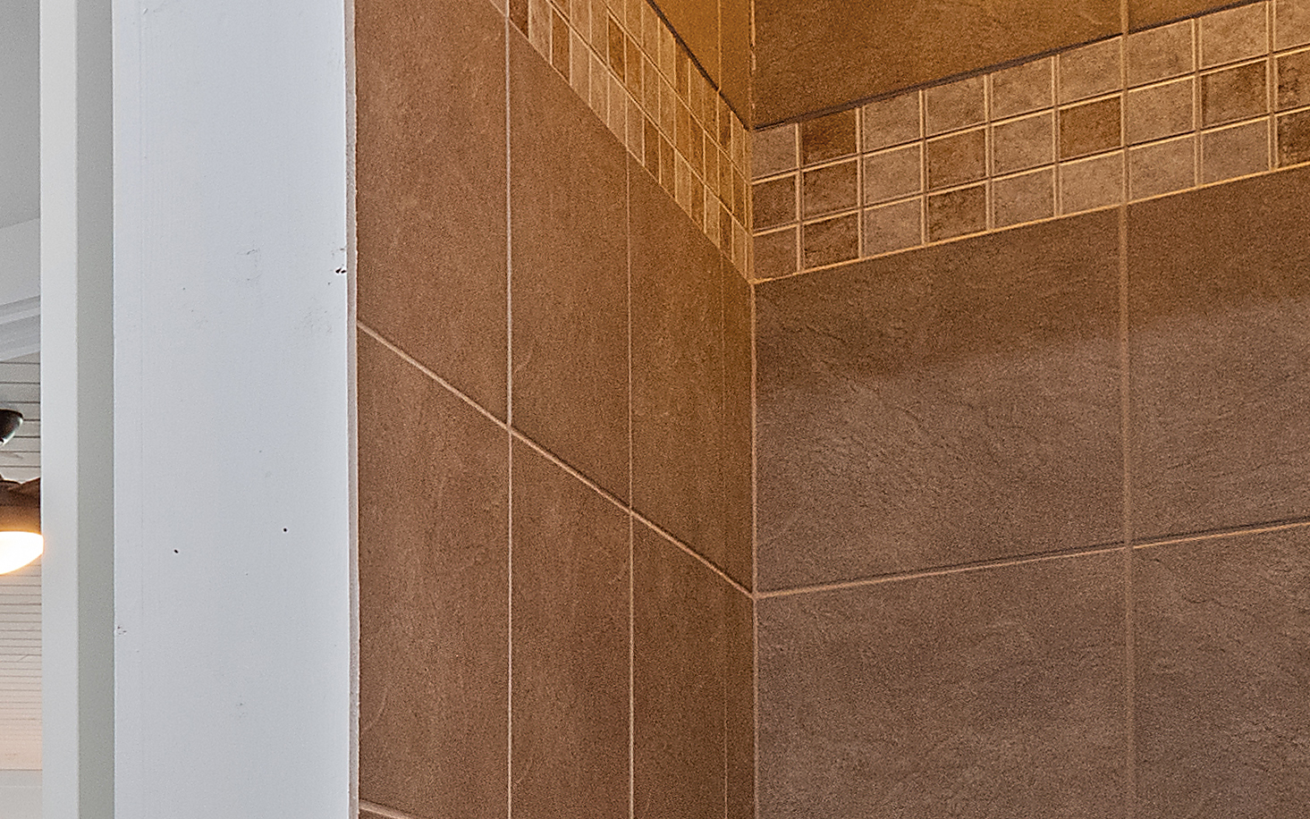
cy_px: 1216
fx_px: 2142
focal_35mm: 60
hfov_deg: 26.3
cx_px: -572
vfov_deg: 19.1
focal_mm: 8
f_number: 5.6
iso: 400
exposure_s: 1/6
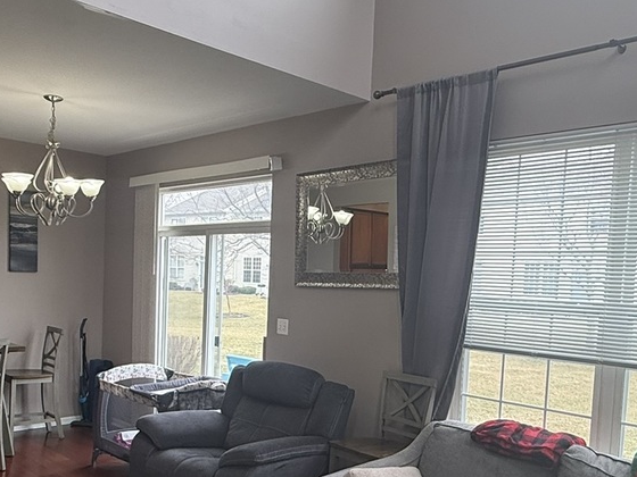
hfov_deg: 51.4
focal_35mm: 36
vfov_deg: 39.2
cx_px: 313
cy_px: 320
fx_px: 662
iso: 50
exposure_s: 1/120
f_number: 2.2
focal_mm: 2.22
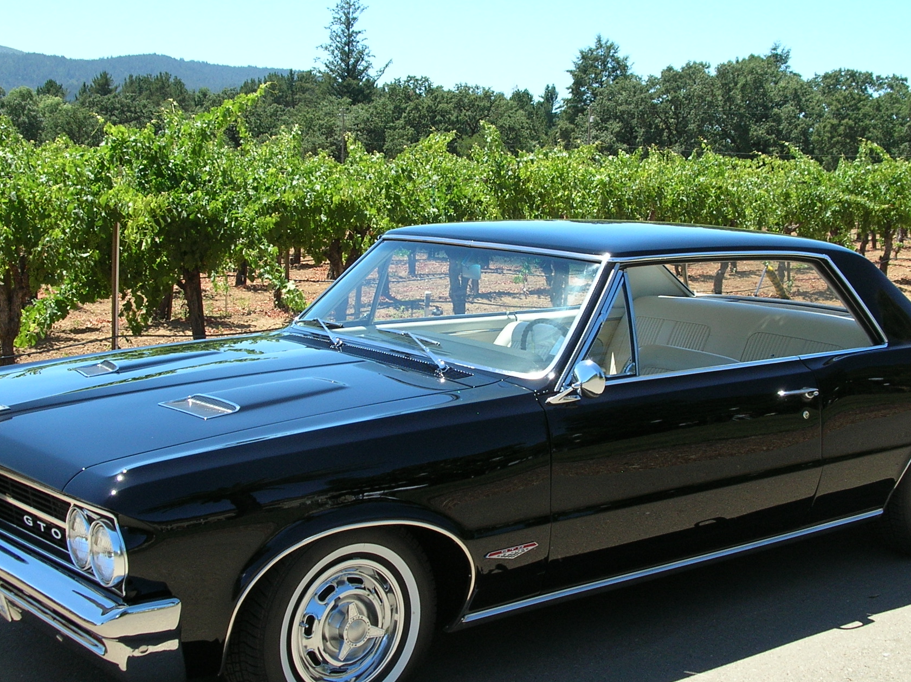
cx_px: 512
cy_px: 345
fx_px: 1289
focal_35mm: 49
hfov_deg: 38.9
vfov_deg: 29.6
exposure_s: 1/280
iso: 50
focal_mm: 6
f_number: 3.7
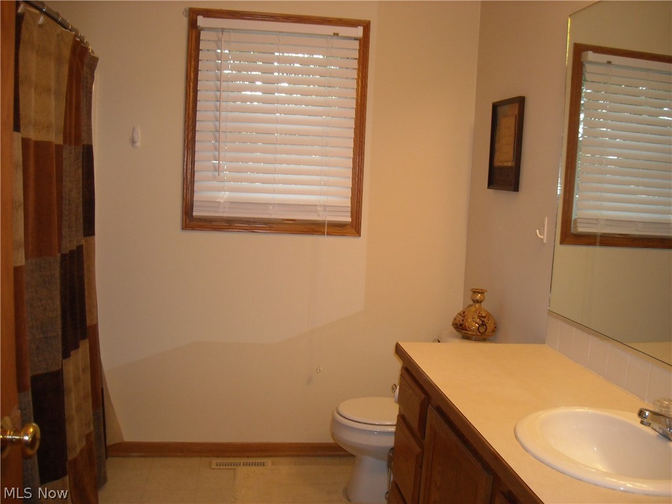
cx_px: 336
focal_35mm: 35
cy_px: 252
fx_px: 679
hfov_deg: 52.6
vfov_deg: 40.7
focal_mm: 5.7
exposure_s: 1/60
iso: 200
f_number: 2.8
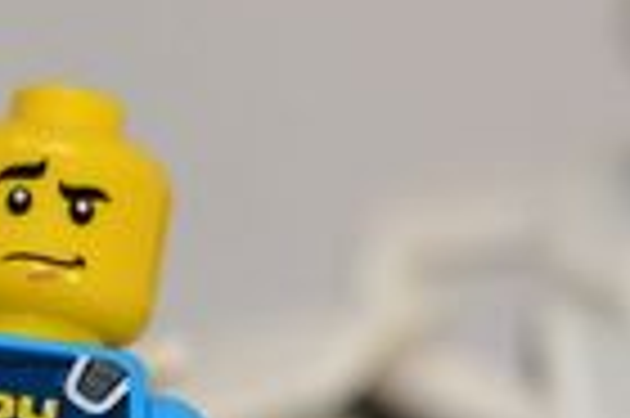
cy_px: 272
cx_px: 63
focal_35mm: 600
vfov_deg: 2.3
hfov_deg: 3.4
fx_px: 10488
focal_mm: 70
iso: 200
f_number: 4
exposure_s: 1/100
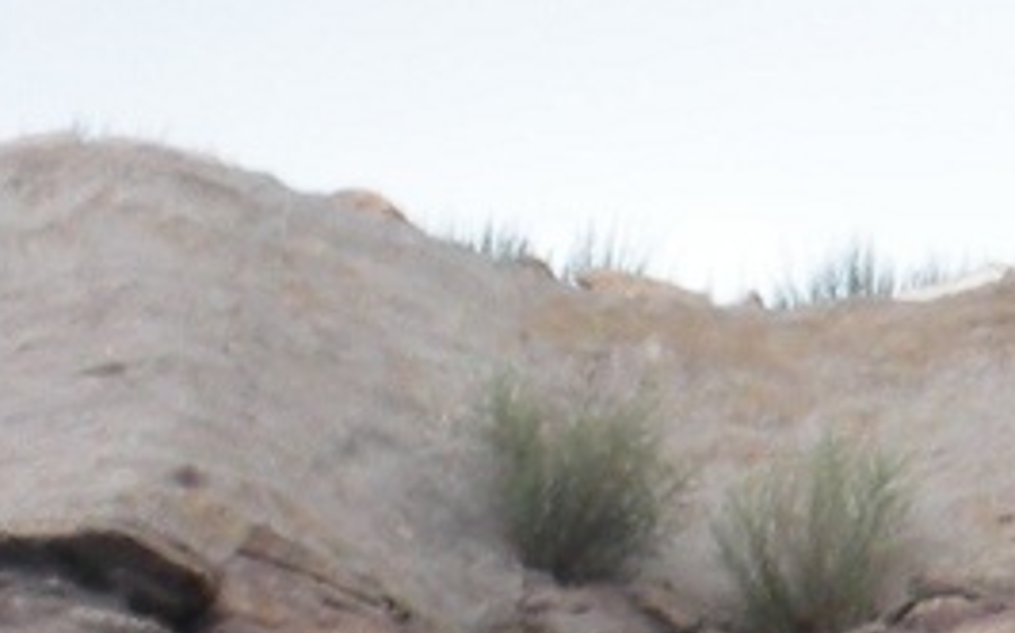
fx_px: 14102
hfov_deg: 4.1
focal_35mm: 510
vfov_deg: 2.5
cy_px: 1933
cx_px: 2244
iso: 64
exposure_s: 1/57.8
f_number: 4.6
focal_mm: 11.2
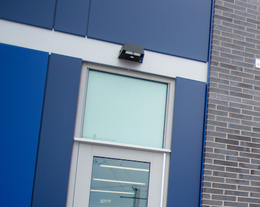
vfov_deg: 22.2
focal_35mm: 67
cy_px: 192
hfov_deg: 24.7
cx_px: 338
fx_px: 515
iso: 320
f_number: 2.8
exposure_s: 1/2000
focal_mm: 26
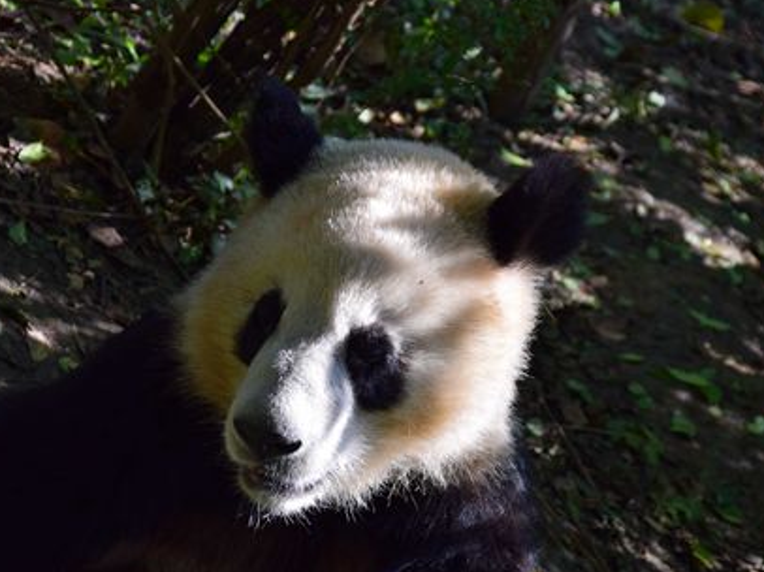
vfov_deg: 7.5
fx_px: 4389
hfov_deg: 9.9
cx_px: 448
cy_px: 300
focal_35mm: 199
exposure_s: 1/250
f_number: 10
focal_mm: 112
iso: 400
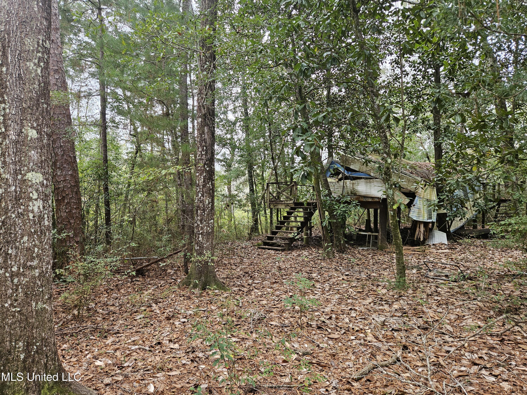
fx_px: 350
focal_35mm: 23
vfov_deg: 58.9
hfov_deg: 73.9
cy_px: 198
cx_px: 264
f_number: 1.8
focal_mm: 5.4
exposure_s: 1/120
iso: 80
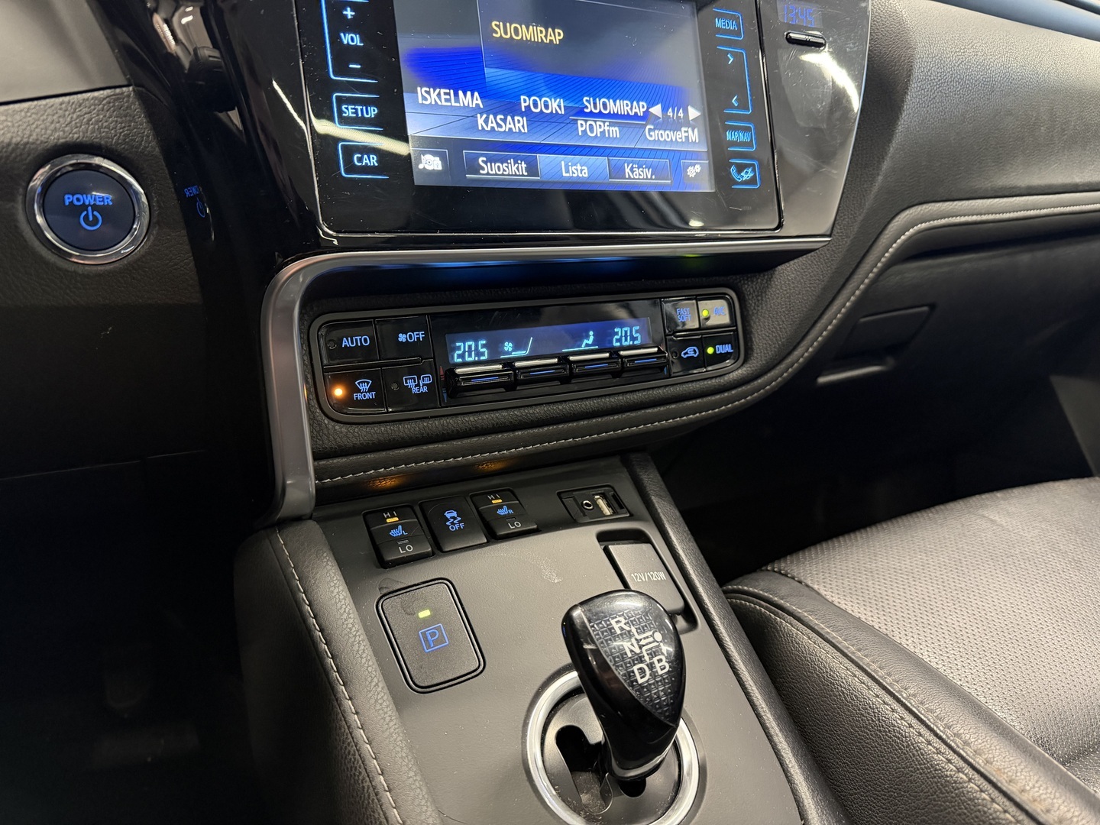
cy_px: 412
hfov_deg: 71.6
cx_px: 550
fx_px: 763
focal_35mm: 24
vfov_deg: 56.8
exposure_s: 1/33
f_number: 1.78
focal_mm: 6.76
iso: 640
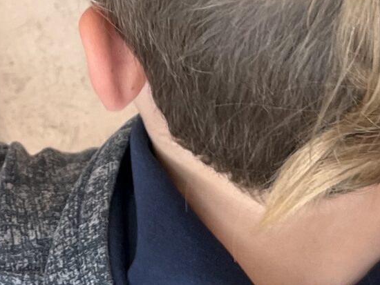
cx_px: 16
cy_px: -115
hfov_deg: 16.0
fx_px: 1329
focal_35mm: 121
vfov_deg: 11.8
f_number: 1.6
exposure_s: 1/100
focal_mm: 5.1
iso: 100
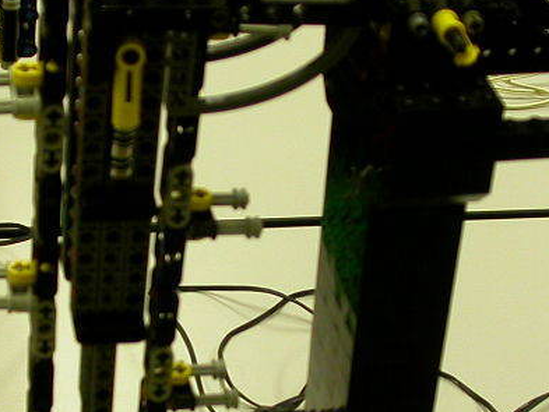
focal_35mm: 99
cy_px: 338
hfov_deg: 19.8
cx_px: 194
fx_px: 1571
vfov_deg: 14.8
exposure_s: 1/17.4
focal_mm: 7.85
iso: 100
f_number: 2.6
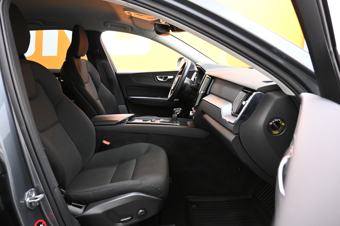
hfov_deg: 73.7
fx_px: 227
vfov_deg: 53.1
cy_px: 113
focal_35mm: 24
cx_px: 170
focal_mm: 16
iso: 4000
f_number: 4
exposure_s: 1/50
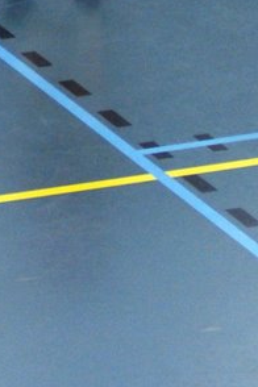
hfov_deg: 5.6
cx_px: -120
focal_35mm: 245
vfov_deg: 8.0
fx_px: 2634
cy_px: -382
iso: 400
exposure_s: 1/200
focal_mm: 40
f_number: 2.8
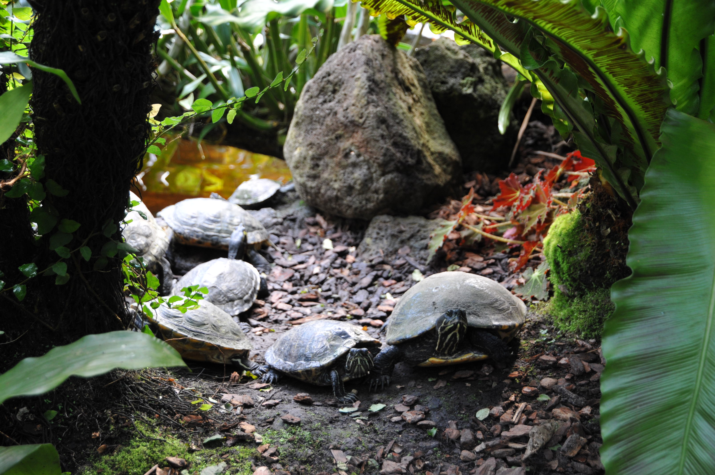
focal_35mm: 46
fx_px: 922
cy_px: 238
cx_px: 358
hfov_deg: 42.4
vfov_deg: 28.9
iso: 400
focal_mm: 31
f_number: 4.5
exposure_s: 1/50
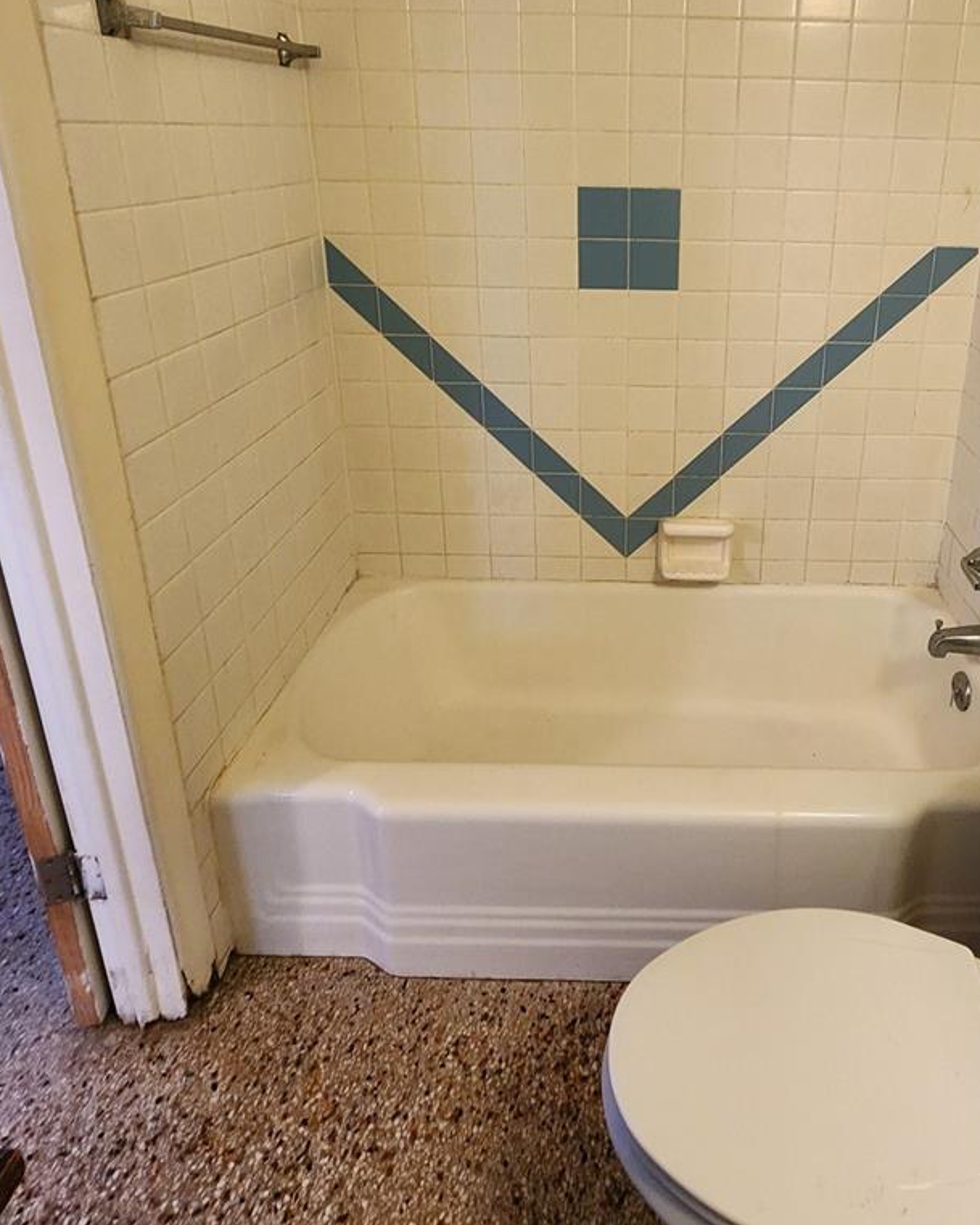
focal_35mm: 20
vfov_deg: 76.9
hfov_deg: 66.1
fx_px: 725
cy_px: 377
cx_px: 660
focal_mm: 2.2
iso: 640
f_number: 2.2
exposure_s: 1/30
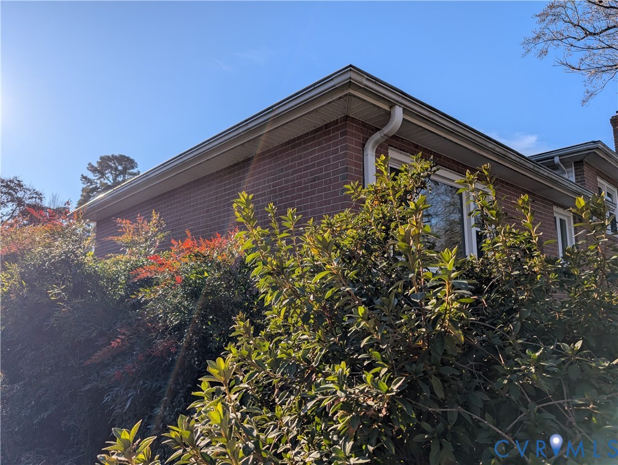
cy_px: 232
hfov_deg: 71.5
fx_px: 429
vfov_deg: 56.9
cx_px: 309
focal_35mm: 24
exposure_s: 1/1513
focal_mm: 6.9
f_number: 1.68
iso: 22
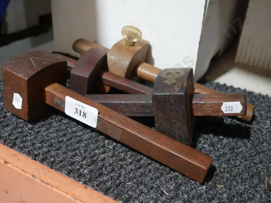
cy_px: 102
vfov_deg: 37.8
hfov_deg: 49.0
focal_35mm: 38
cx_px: 136
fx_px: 298
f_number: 4.1
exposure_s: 1/60
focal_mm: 19
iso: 640
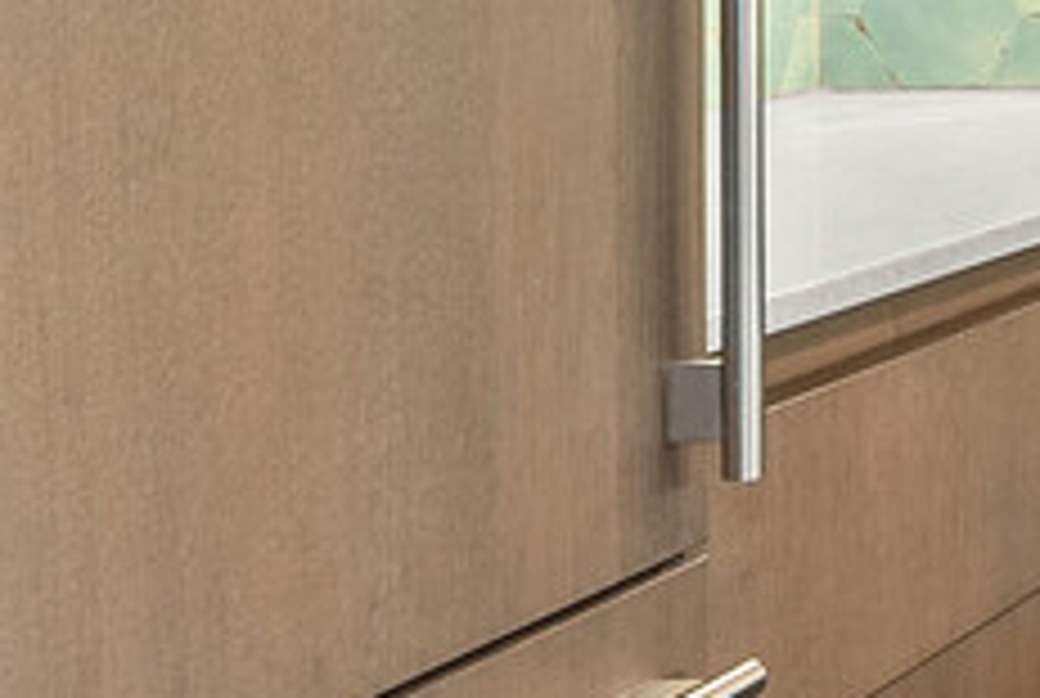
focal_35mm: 102
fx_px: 2957
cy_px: -99
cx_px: 2231
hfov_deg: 15.1
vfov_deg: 13.2
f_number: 9
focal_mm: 15.8
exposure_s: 4
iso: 200
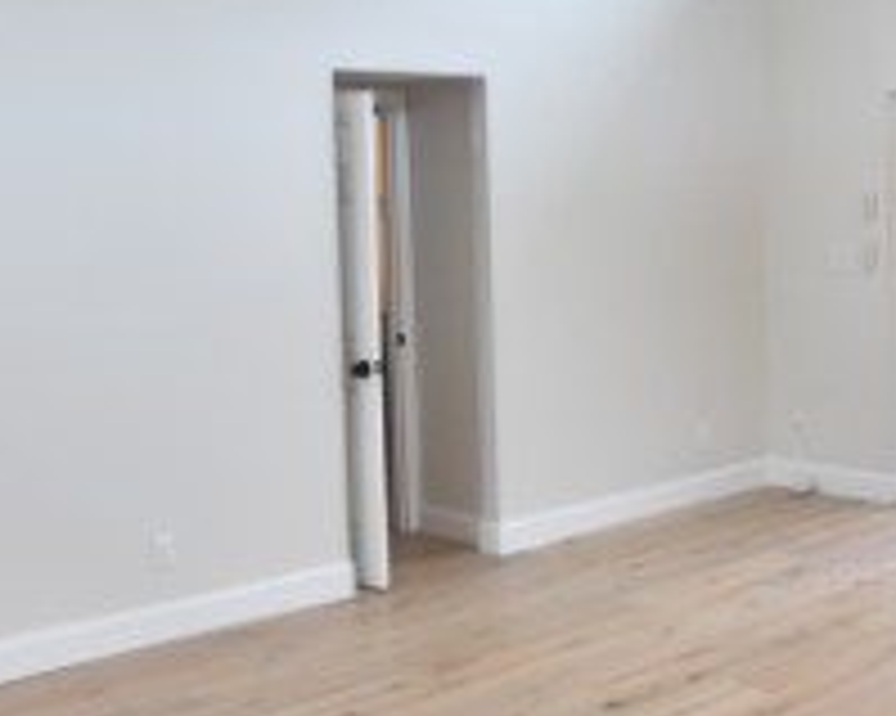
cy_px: 266
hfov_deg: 35.2
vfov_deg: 29.5
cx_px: 752
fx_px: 1352
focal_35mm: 51
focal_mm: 10
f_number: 3.5
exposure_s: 1/250
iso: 800
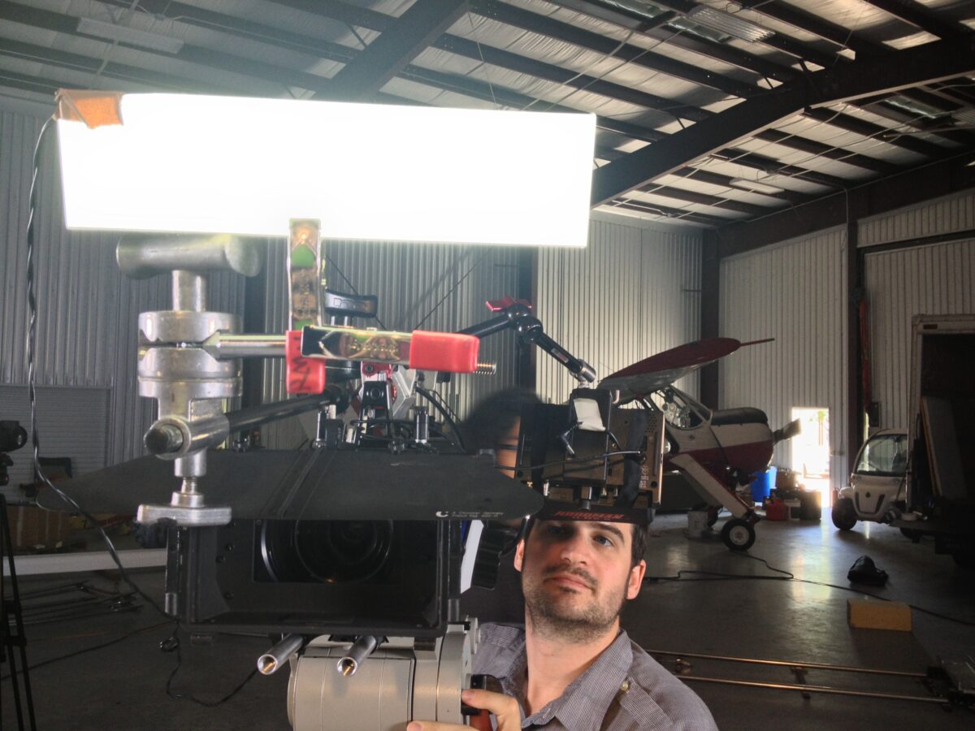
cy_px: 366
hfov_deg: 52.6
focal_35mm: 35
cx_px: 488
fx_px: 986
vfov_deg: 40.7
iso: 64
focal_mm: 4.28
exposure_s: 1/30
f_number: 2.4
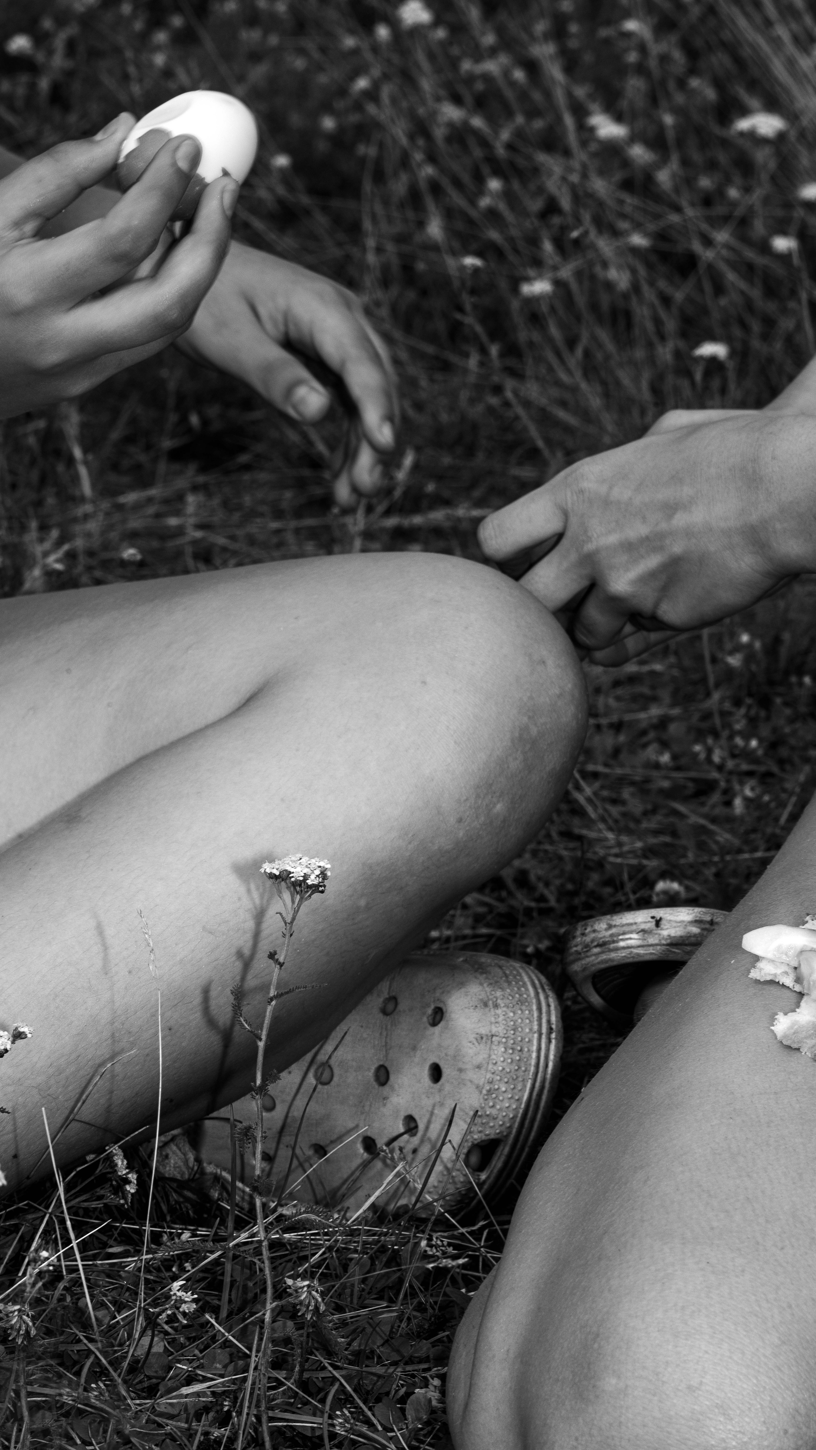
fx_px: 5846
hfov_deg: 8.0
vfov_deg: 14.1
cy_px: 725
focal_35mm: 152
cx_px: 436
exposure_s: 1/250
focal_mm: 145
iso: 200
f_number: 18
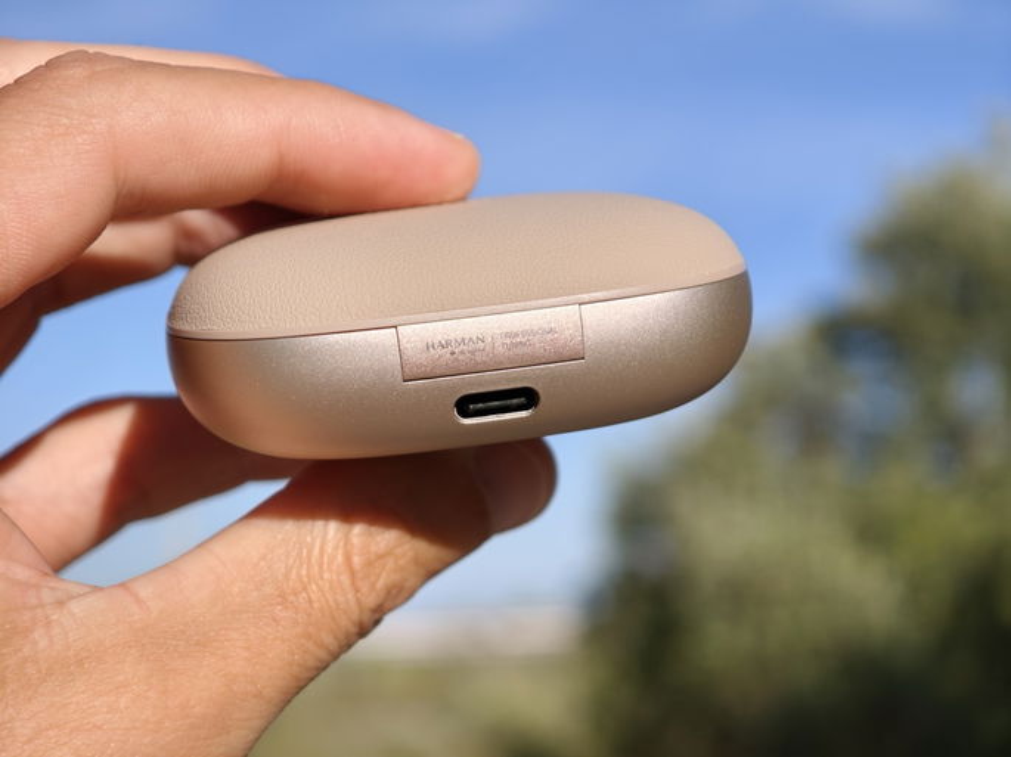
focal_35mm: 70
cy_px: 378
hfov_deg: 27.8
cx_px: 506
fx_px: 2043
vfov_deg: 21.0
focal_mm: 11.5
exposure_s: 1/3444
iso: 50
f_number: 1.8
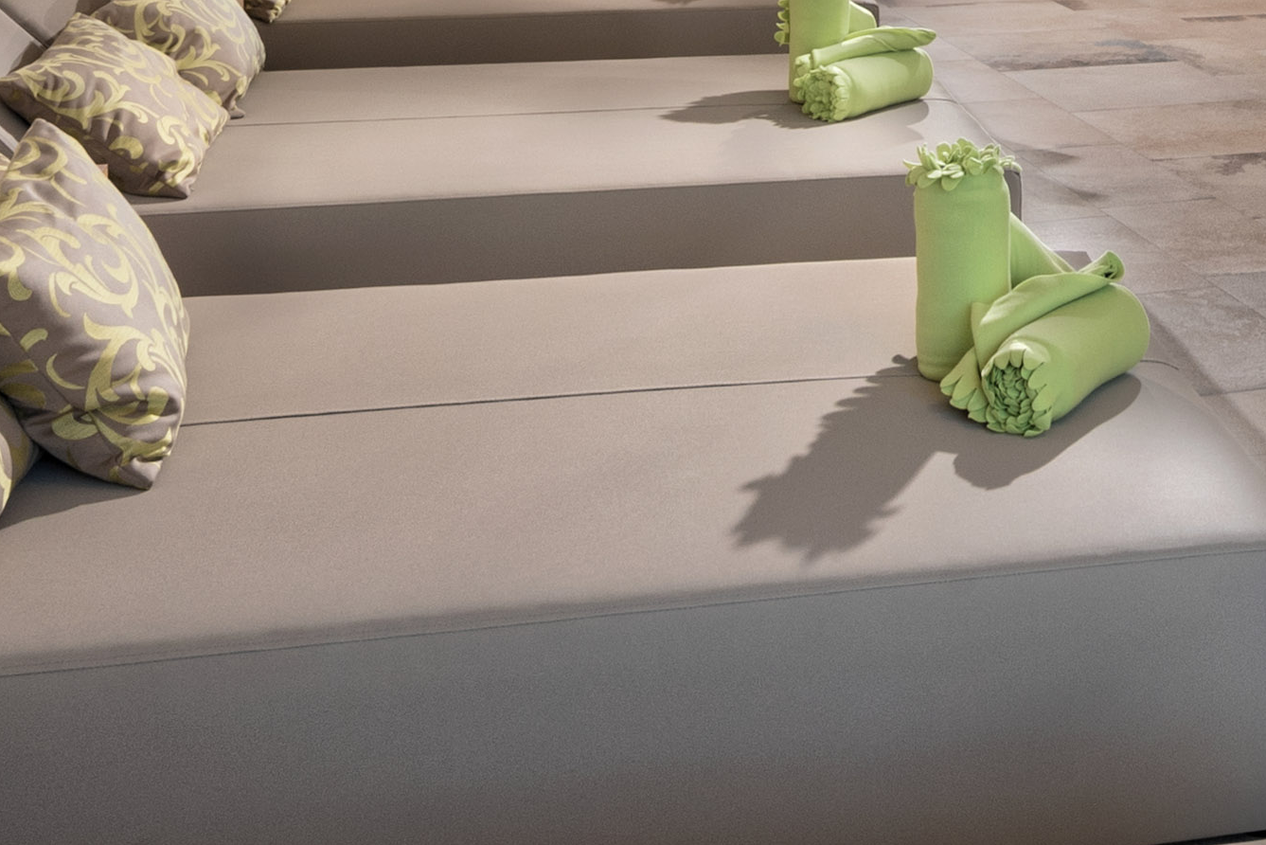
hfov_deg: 29.9
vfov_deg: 18.8
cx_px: 1246
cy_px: -456
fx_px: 2216
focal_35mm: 63
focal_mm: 14
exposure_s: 1/6
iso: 200
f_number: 11
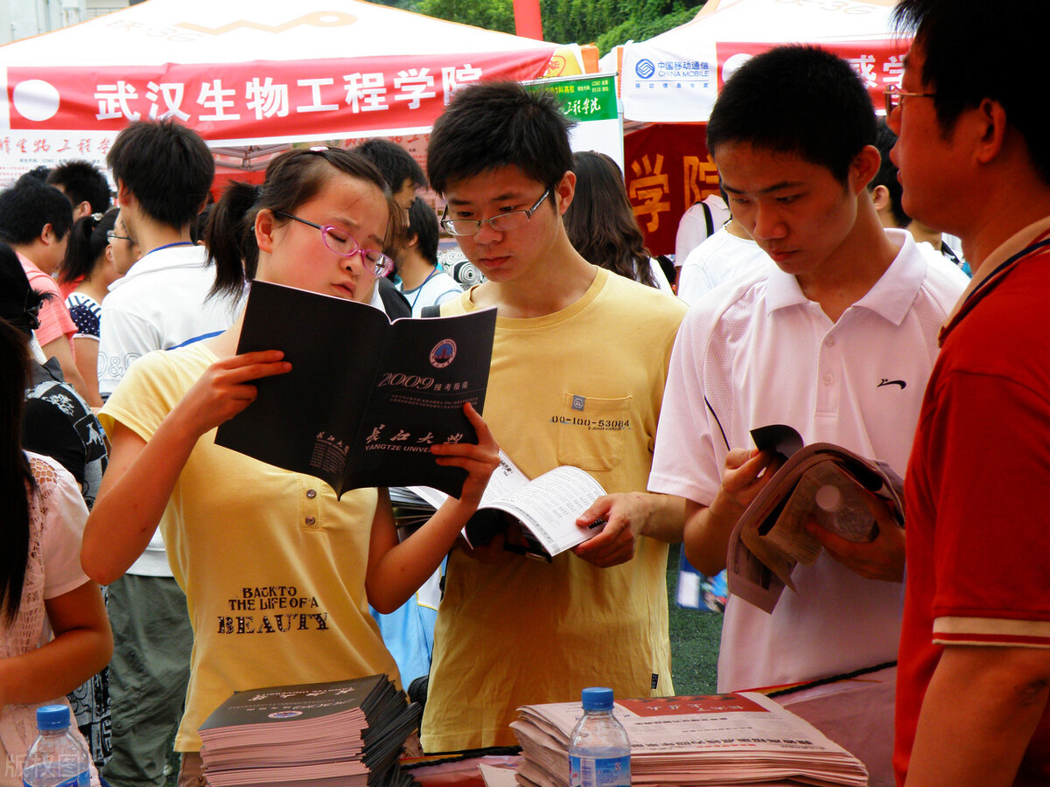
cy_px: 394
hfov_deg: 12.3
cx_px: 525
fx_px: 4853
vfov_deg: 9.3
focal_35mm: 160
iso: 100
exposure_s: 1/160
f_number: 4
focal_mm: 28.47
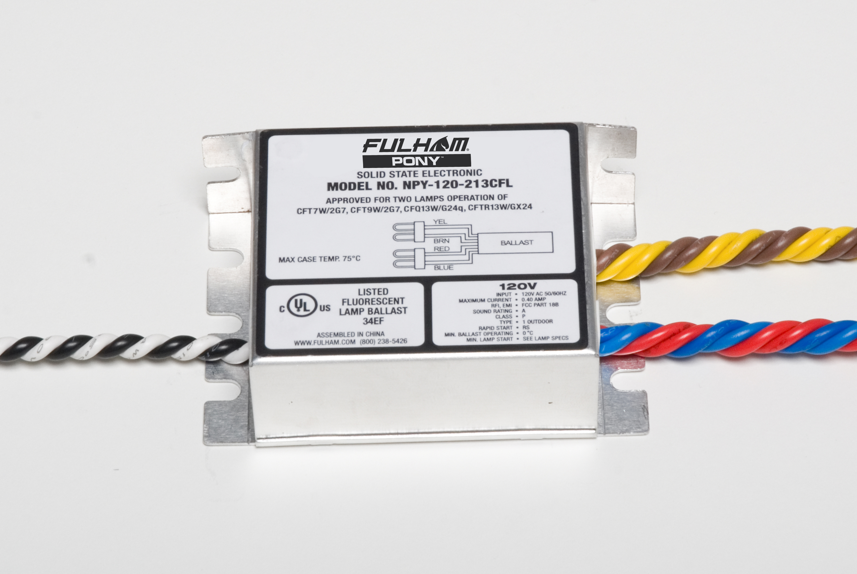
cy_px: 288
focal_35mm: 110
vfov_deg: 12.5
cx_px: 434
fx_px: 2622
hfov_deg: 18.6
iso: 160
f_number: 18
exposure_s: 1/250
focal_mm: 70
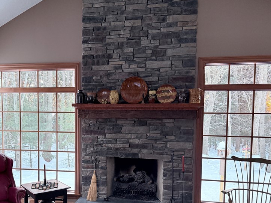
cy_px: 129
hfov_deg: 53.2
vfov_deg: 41.4
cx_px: 96
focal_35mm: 34
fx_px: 266
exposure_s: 1/60
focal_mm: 6.76
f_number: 1.78
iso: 400
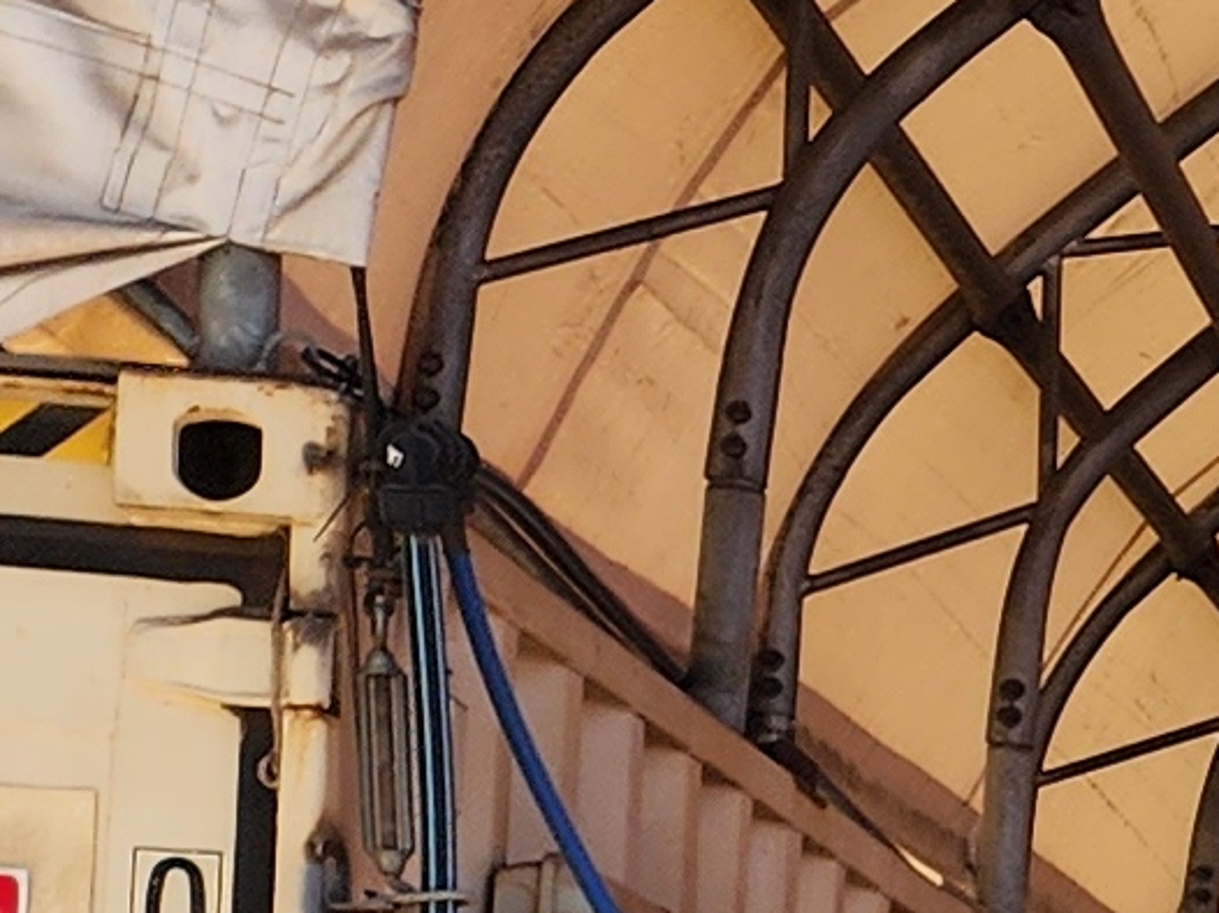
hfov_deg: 8.1
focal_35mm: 175
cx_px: 4521
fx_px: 6160
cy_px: 1393
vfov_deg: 8.3
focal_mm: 6.4
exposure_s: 1/515
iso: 12
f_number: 1.8
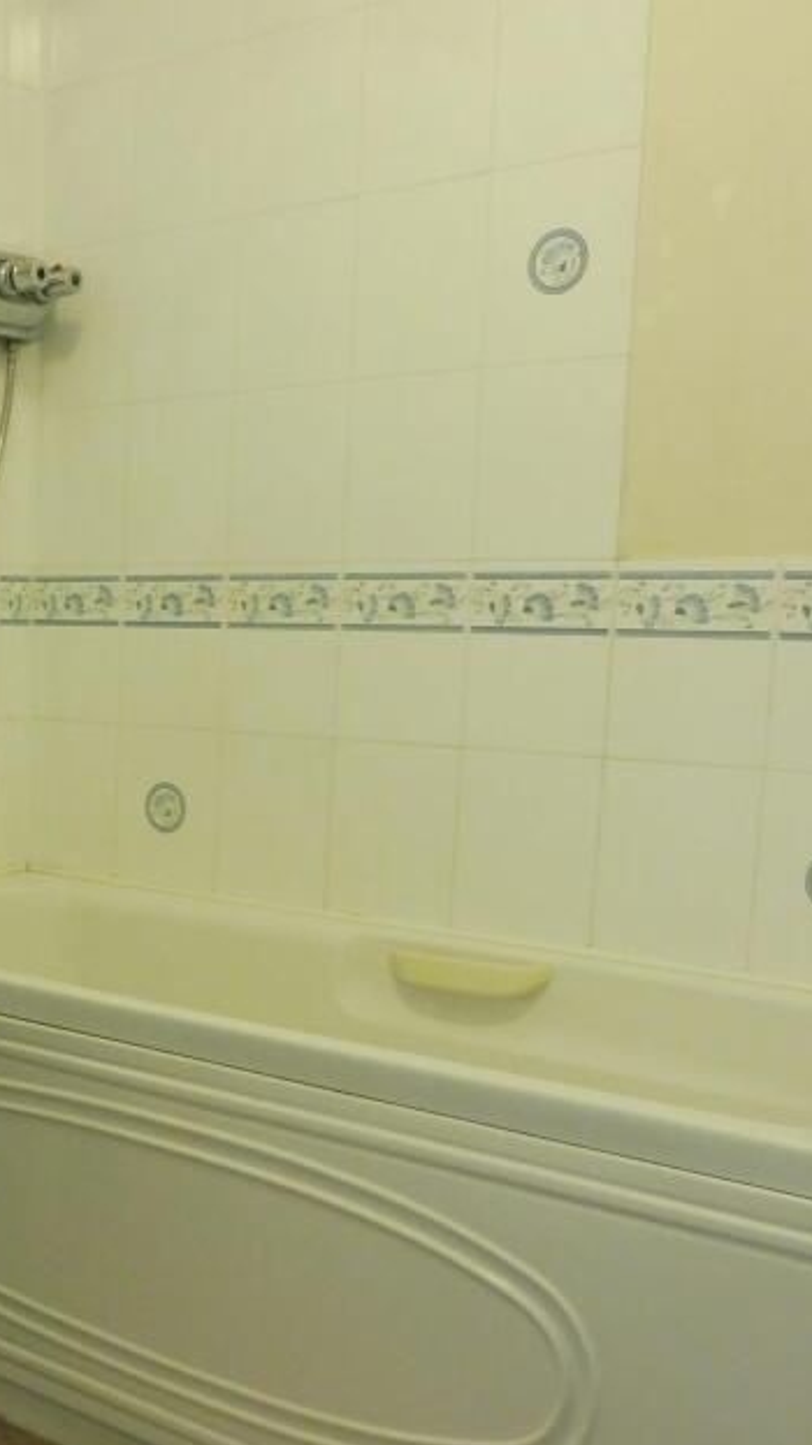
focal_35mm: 43
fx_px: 1647
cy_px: 888
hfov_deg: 25.8
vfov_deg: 47.0
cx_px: -67
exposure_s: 1/10
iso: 400
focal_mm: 4.3
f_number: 3.3
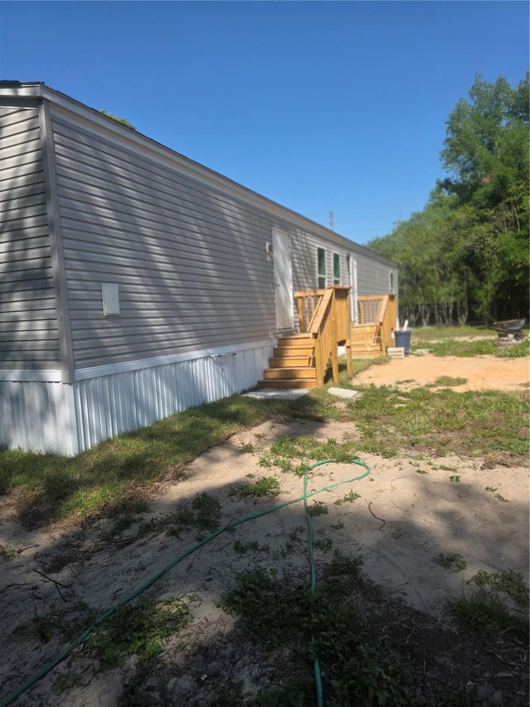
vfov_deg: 73.9
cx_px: 265
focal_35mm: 23
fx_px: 470
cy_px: 354
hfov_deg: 58.9
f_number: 1.7
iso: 80
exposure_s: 1/4539
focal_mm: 6.3
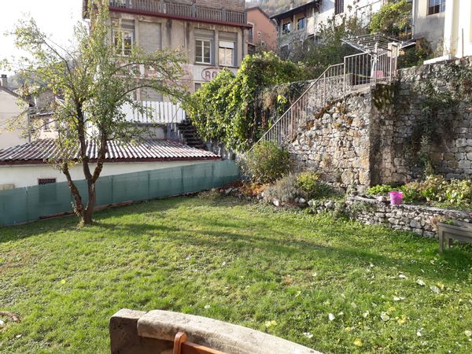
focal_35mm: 27
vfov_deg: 51.4
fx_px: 368
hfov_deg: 65.3
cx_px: 236
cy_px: 177
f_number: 1.9
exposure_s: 1/352
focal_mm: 3.6
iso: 40
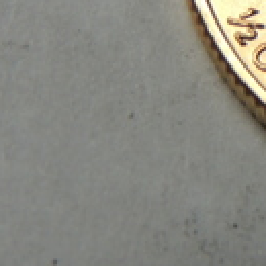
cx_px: 560
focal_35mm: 185
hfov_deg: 8.8
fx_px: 1608
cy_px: -28
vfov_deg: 9.4
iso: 100
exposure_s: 1/400
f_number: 3.4
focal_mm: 7.6
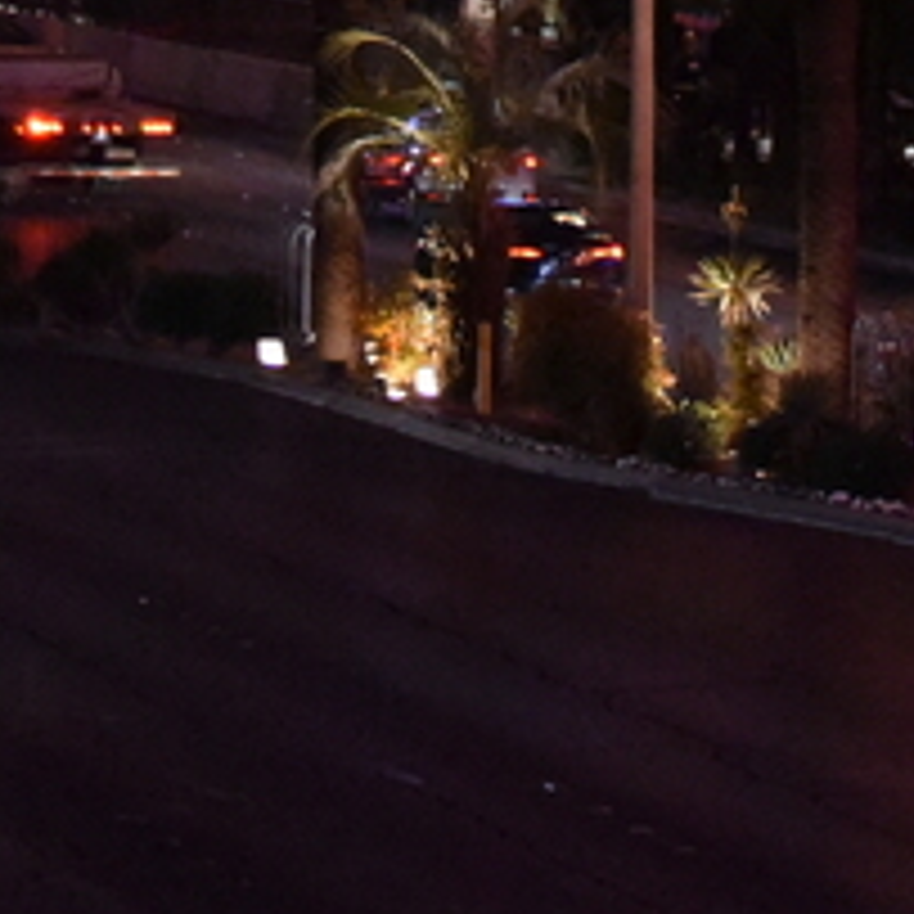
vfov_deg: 6.6
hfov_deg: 6.8
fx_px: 7677
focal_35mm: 257
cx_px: 1022
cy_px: -919
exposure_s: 1/100
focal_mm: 48
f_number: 4.2
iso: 6400
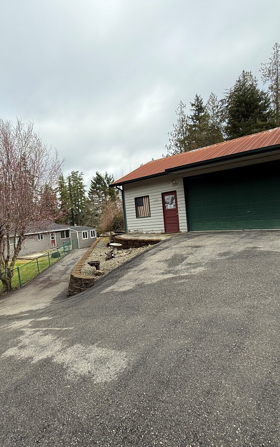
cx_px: 78
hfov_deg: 57.3
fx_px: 244
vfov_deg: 85.1
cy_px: 223
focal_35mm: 20
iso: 50
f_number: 2.2
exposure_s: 1/514
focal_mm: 2.22
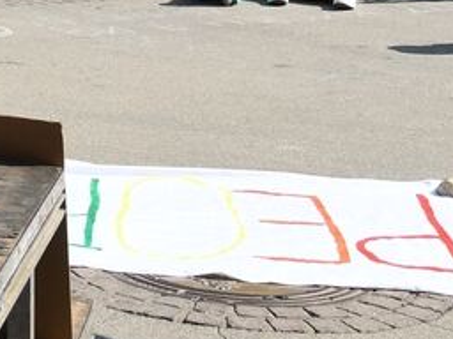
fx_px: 1767
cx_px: -434
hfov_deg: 12.9
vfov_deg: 10.1
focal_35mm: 135
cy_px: -355
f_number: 8
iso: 200
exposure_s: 1/400
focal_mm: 20
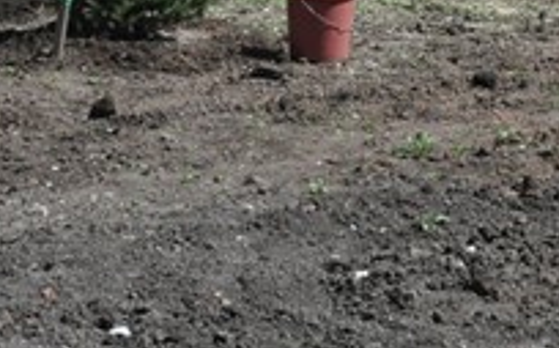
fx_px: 2374
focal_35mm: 156
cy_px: -227
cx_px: 729
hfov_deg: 13.0
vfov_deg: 8.2
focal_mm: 32
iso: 1000
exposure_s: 1/640
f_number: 13
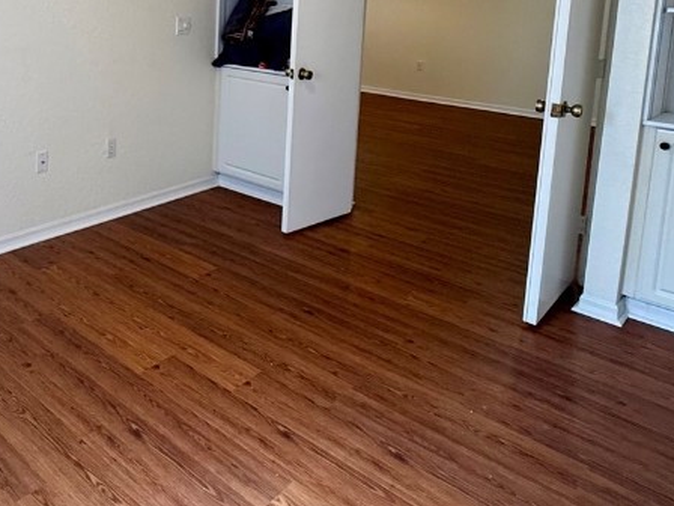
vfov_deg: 41.1
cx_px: 137
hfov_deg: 53.2
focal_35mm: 32
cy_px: 60
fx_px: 623
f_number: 2.2
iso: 200
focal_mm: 2.22
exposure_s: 1/120
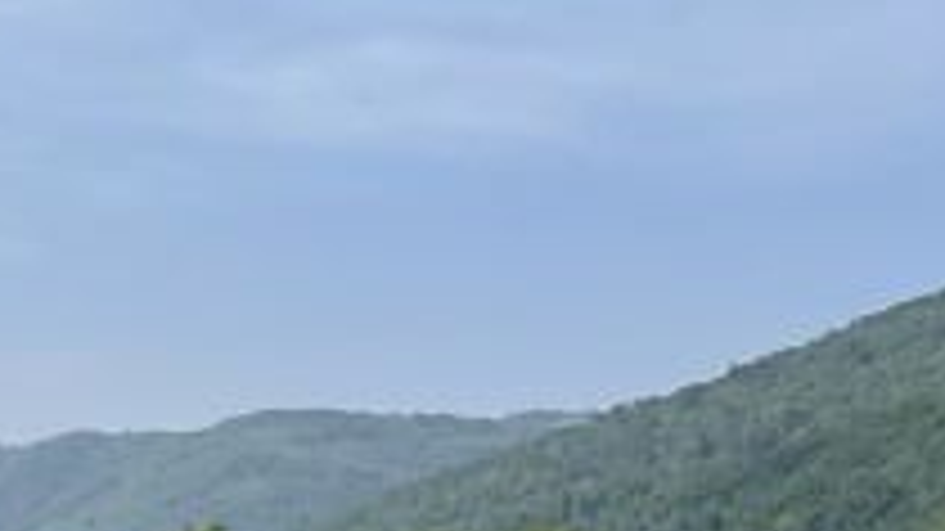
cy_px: 549
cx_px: -410
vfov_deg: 11.1
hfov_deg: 18.0
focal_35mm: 108
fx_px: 2706
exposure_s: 1/4132
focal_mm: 4.2
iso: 32
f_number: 1.6
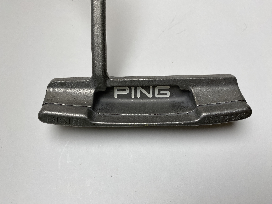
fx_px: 204
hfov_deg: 67.3
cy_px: 102
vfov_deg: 53.1
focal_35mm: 26
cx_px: 136
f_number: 1.8
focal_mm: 4.25
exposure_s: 1/308
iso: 32
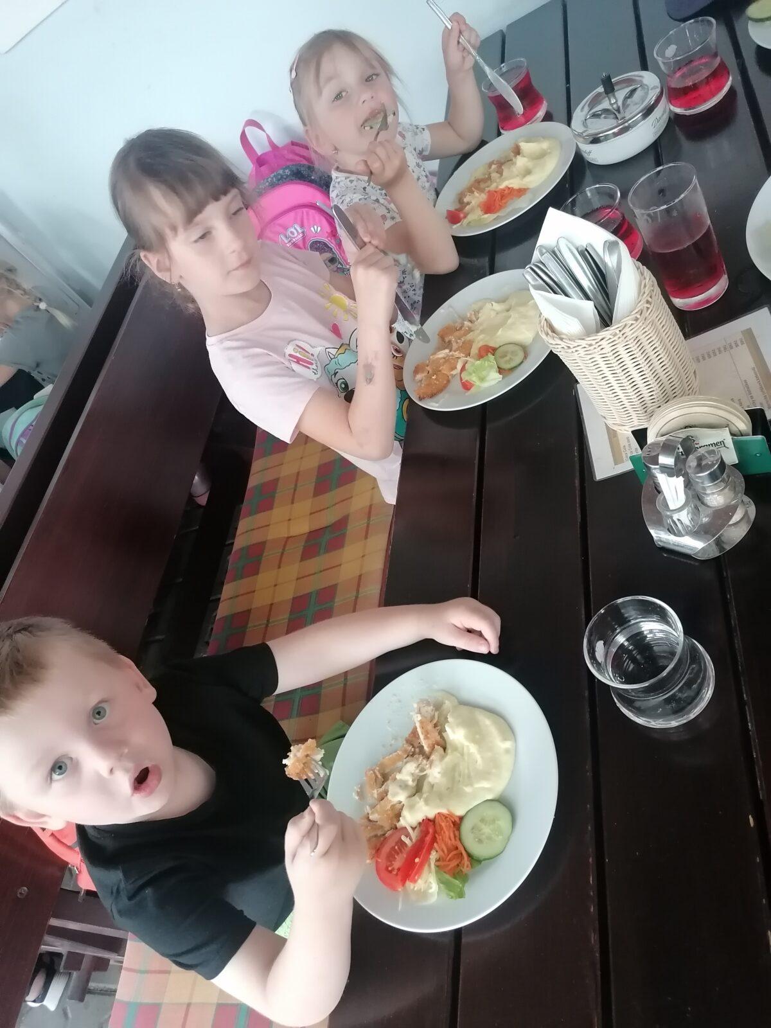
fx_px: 802
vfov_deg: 65.3
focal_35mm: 27
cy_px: 514
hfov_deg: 51.4
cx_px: 386
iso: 500
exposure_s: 1/100
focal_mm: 4.75
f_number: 1.8
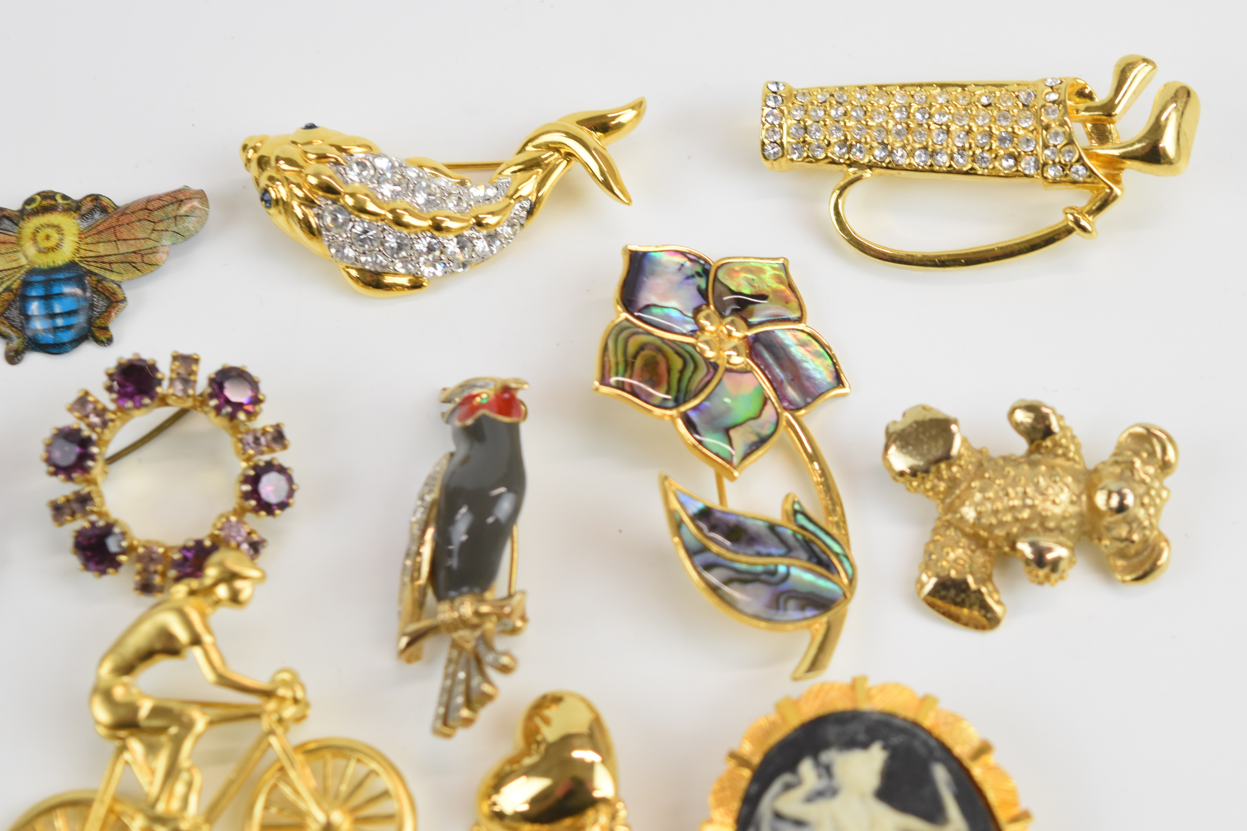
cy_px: 416
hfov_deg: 24.6
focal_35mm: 82
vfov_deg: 16.6
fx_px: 2857
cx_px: 624
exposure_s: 1/125
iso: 800
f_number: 5.6
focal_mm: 55
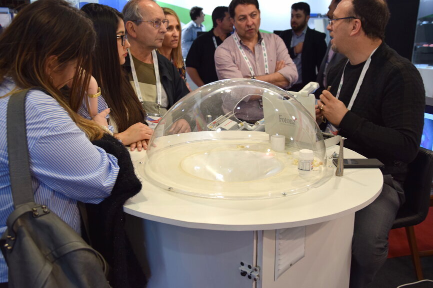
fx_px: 451
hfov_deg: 51.3
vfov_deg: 35.5
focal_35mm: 38
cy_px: 144
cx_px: 216
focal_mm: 25
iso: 720
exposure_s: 1/60
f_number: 4
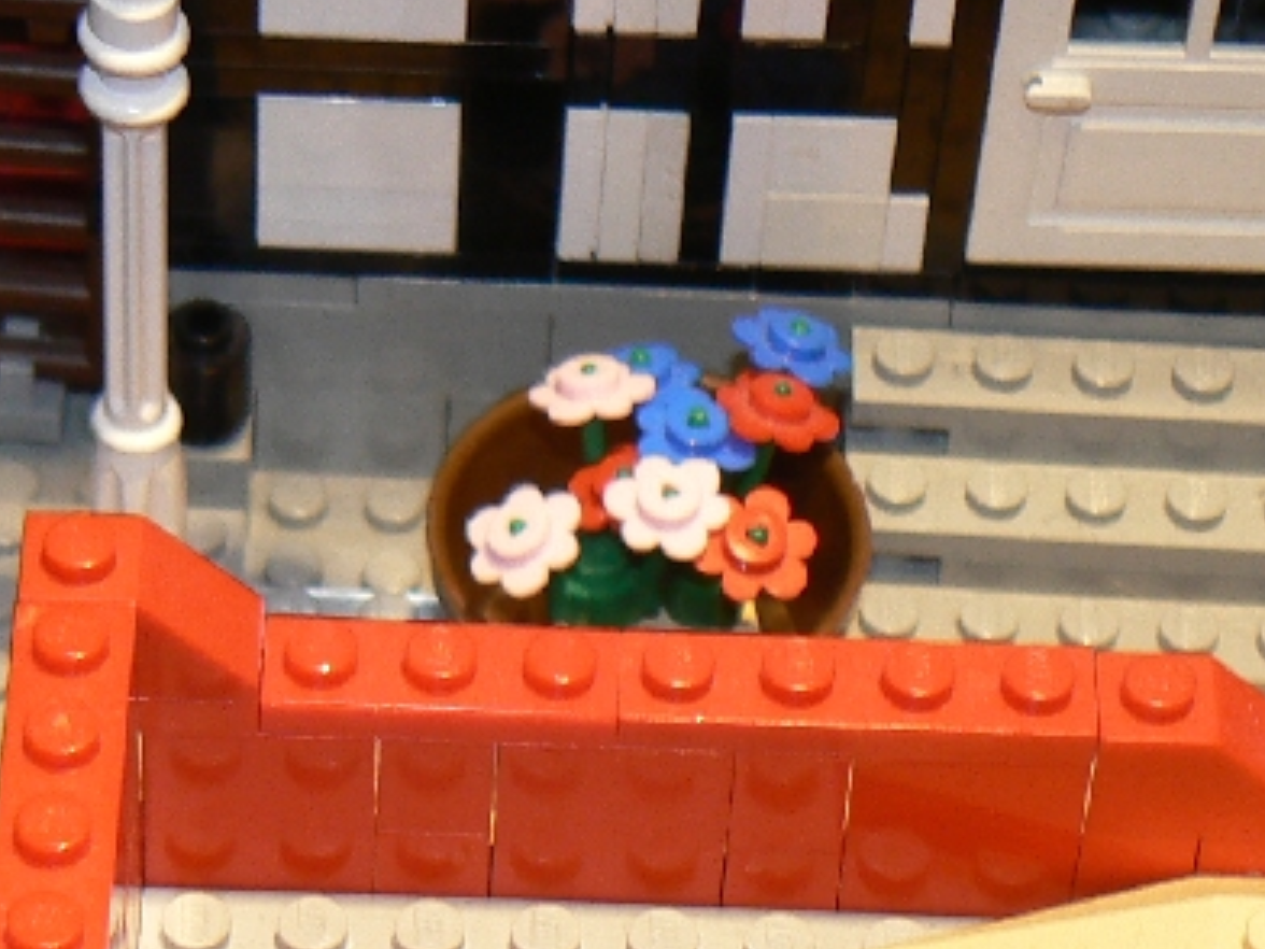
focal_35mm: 154
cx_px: 142
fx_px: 5628
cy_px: 1188
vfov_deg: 9.5
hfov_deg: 12.7
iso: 100
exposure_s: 1/30
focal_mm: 9.9
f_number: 3.2
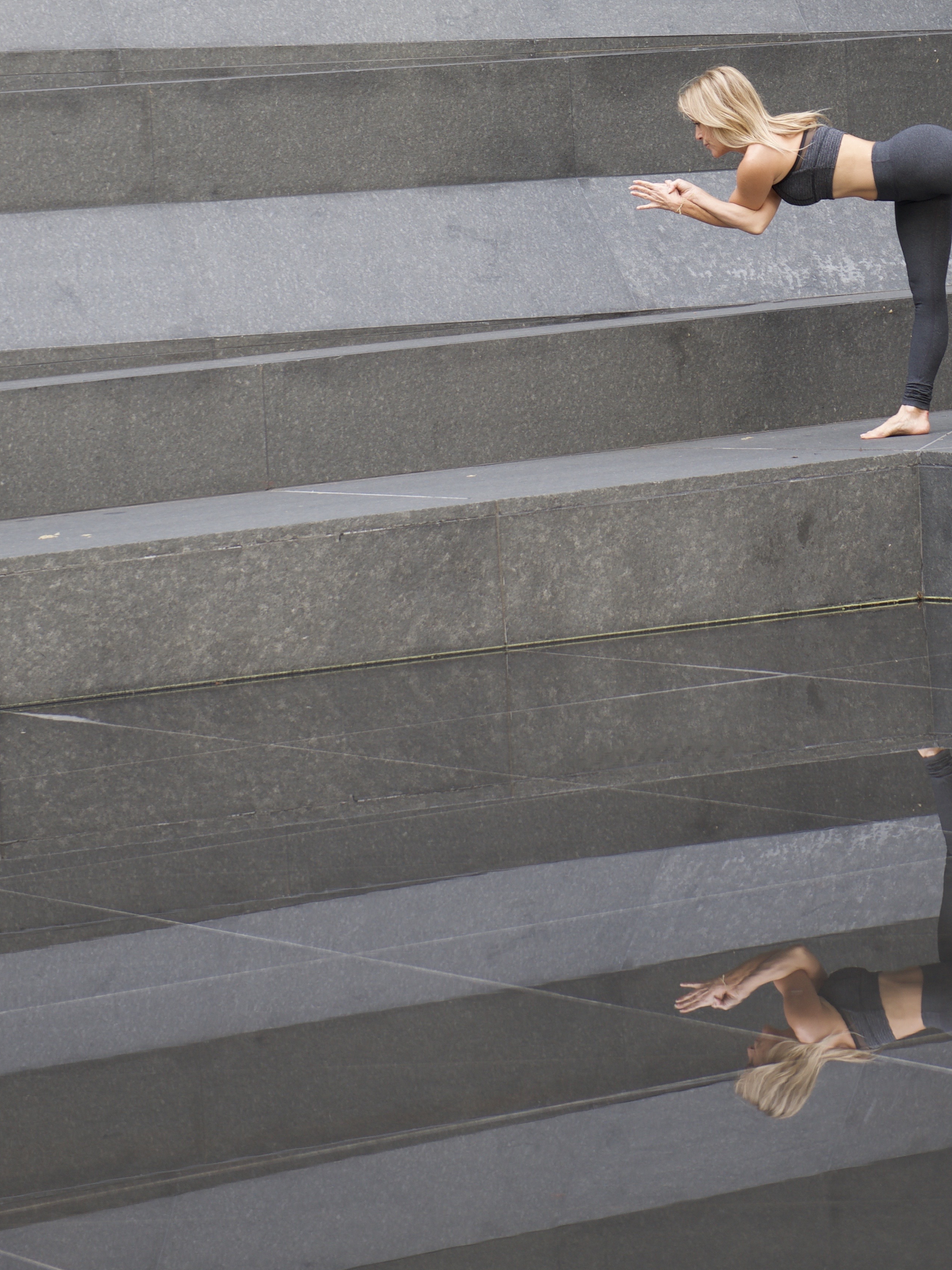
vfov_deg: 13.4
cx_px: 843
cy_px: 40
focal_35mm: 145
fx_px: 5317
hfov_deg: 10.2
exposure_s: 1/40
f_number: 4
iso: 160
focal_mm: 70
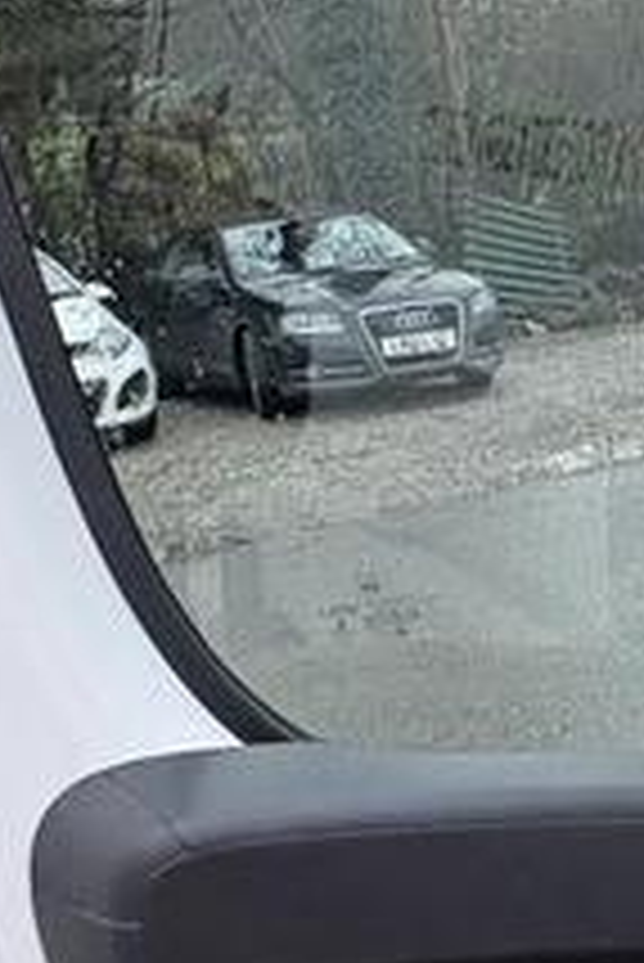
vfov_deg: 32.6
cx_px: 649
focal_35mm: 61
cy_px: 630
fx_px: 1634
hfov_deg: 21.5
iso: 100
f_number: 2.2
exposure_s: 1/99
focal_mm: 2.22
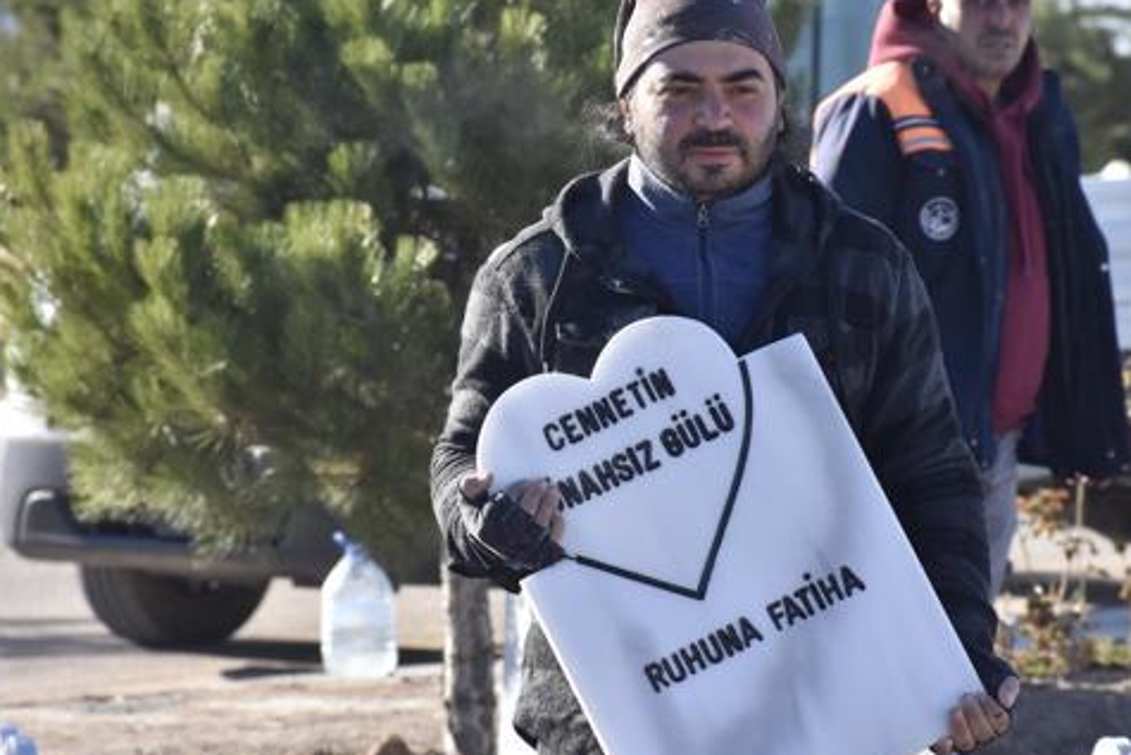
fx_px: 7448
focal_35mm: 237
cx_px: 704
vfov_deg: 5.8
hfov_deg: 8.7
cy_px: 441
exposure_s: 1/500
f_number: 8
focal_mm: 122
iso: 320
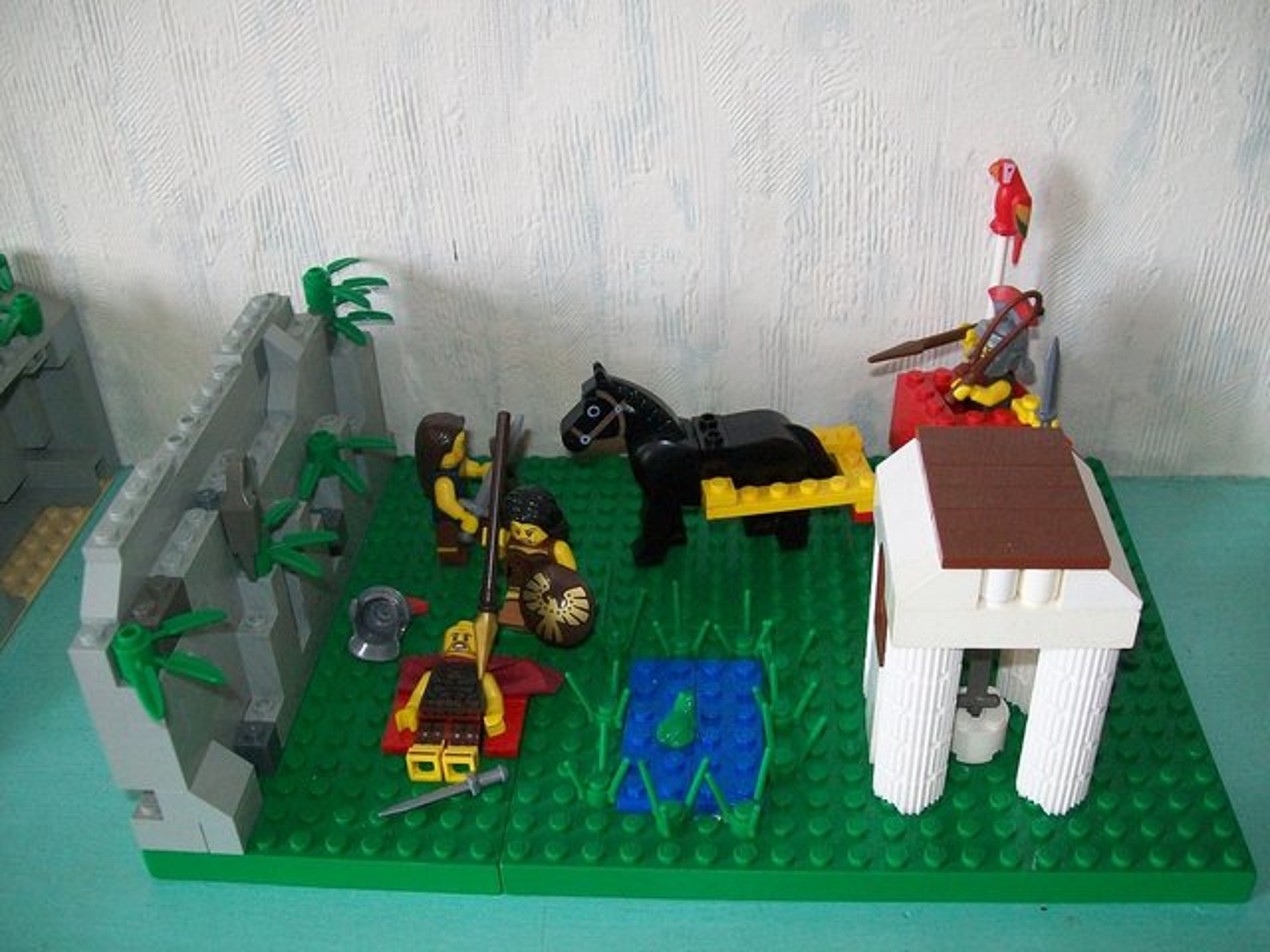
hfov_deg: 51.4
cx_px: 635
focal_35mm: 36
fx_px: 1321
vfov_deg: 39.7
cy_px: 476
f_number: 2.7
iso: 160
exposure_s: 1/60
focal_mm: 6
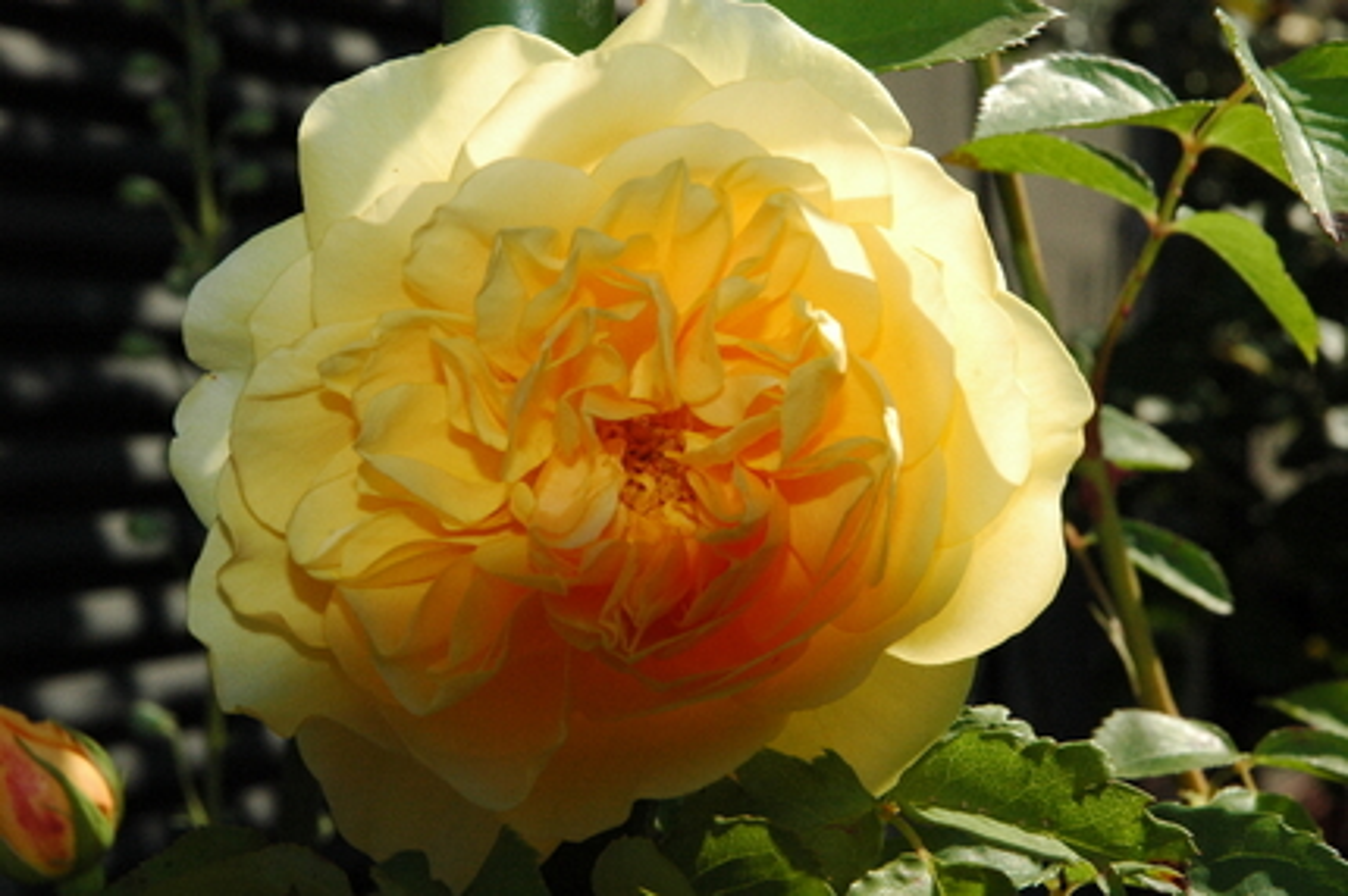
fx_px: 3929
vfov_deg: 13.0
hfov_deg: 19.5
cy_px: 448
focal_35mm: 105
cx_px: 674
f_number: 14
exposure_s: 1/500
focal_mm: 70
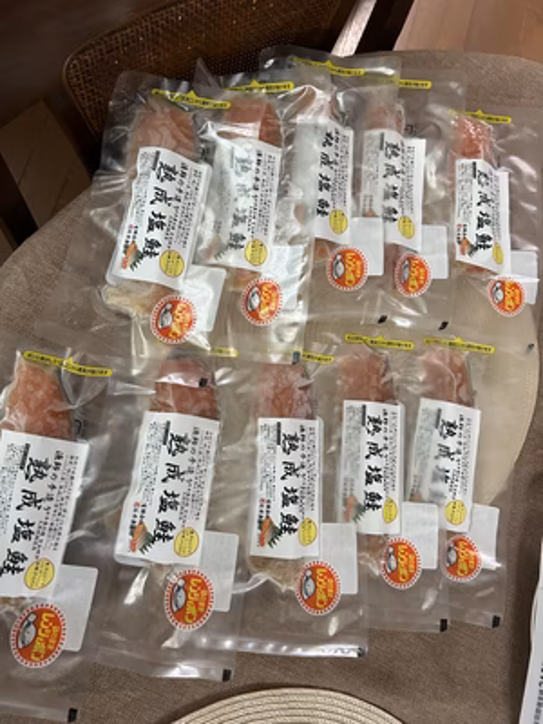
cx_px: 272
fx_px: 544
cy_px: 362
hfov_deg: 53.1
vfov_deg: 67.3
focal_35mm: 26
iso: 320
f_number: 1.5
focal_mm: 5.7
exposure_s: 1/50
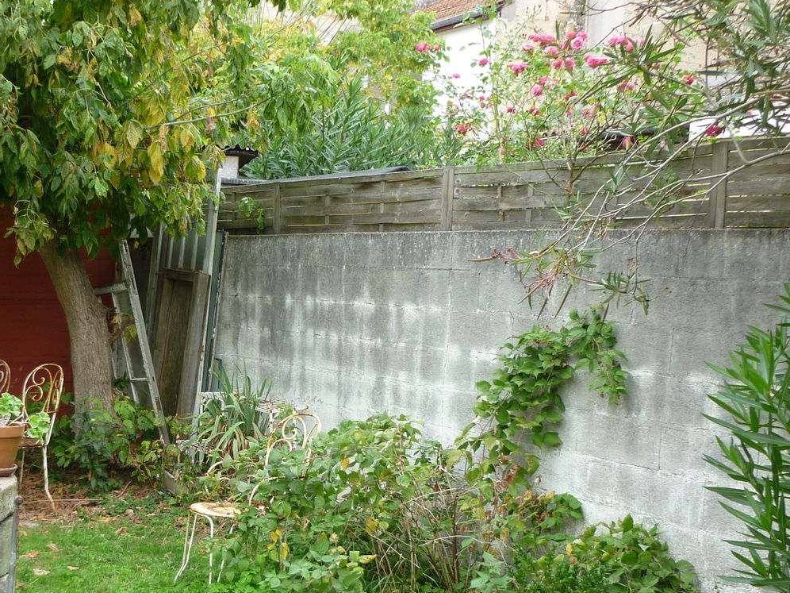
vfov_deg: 27.0
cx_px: 204
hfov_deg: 35.4
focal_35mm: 53
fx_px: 1210
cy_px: 467
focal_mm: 5.5
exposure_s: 1/80
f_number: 2.8
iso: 80
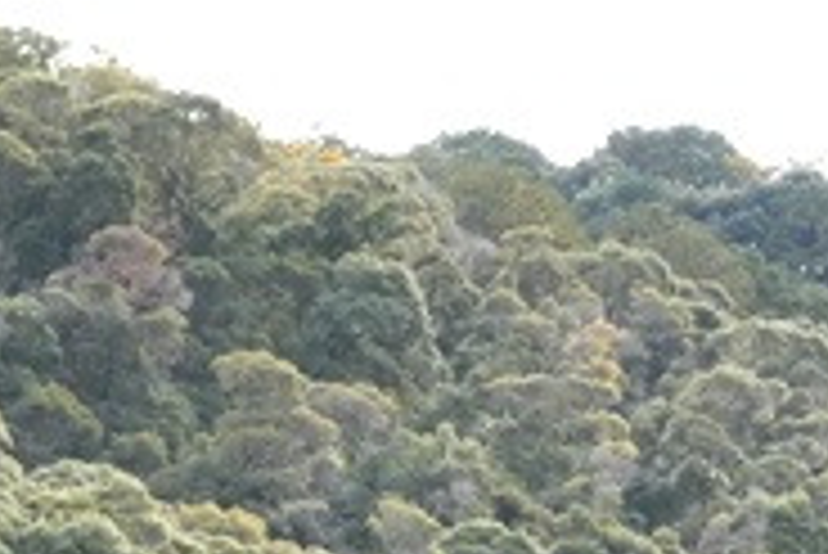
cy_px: 1250
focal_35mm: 219
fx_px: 5046
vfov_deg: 6.1
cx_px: -1161
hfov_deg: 8.6
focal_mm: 39.4
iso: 3200
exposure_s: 1/800
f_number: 8
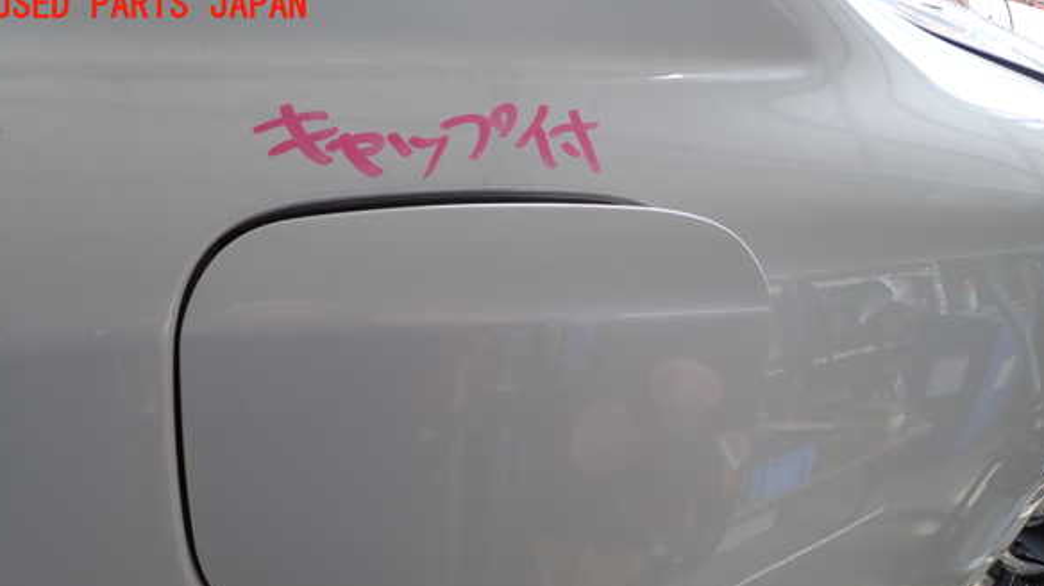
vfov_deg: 41.0
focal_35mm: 28
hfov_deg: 67.9
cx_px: 518
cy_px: 386
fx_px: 775
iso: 100
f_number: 2.8
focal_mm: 4.5
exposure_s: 1/160
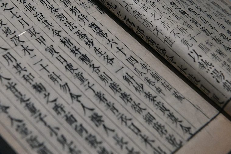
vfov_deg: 17.2
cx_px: 95
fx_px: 507
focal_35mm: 79
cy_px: 44
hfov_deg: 25.6
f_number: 5.6
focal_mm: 50
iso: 12800
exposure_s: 1/250
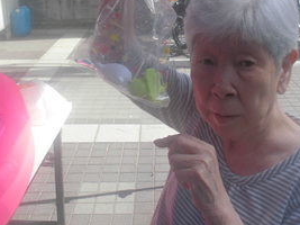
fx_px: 442
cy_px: 62
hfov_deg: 37.5
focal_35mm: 51
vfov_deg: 28.2
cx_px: 169
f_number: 4
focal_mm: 6.1
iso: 100
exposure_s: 1/250
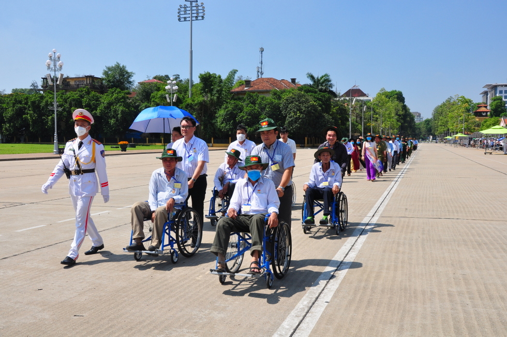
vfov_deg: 39.9
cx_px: 254
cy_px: 168
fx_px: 464
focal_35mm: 33
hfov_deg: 57.3
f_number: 10
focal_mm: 22
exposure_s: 1/400
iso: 320
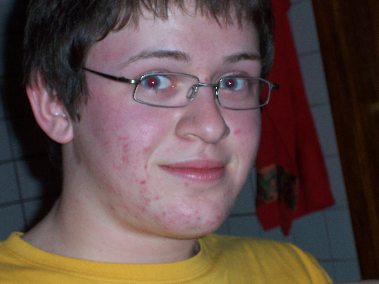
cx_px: 190
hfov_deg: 18.2
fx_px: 1182
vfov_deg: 13.7
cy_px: 142
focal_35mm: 108
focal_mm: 18.6
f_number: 4.8
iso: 125
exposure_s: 1/125
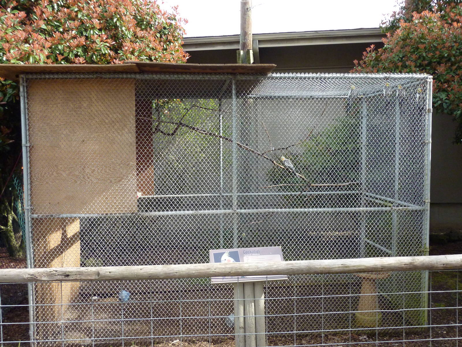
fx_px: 427
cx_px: 231
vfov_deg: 44.2
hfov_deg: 56.8
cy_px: 174
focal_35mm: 32
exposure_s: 1/500
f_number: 3.5
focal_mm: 5.3
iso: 250
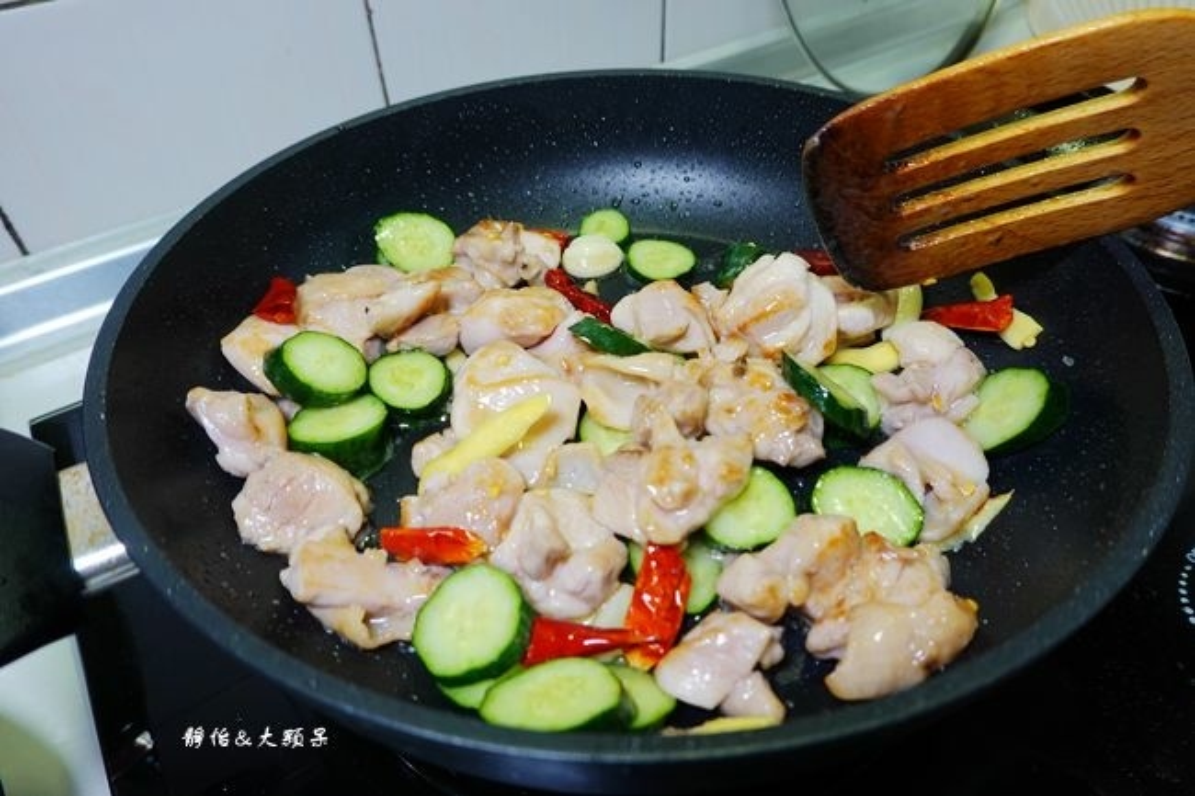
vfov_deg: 53.1
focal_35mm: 24
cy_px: 398
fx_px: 796
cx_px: 598
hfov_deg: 73.8
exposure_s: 1/30
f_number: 2.8
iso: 125
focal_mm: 9
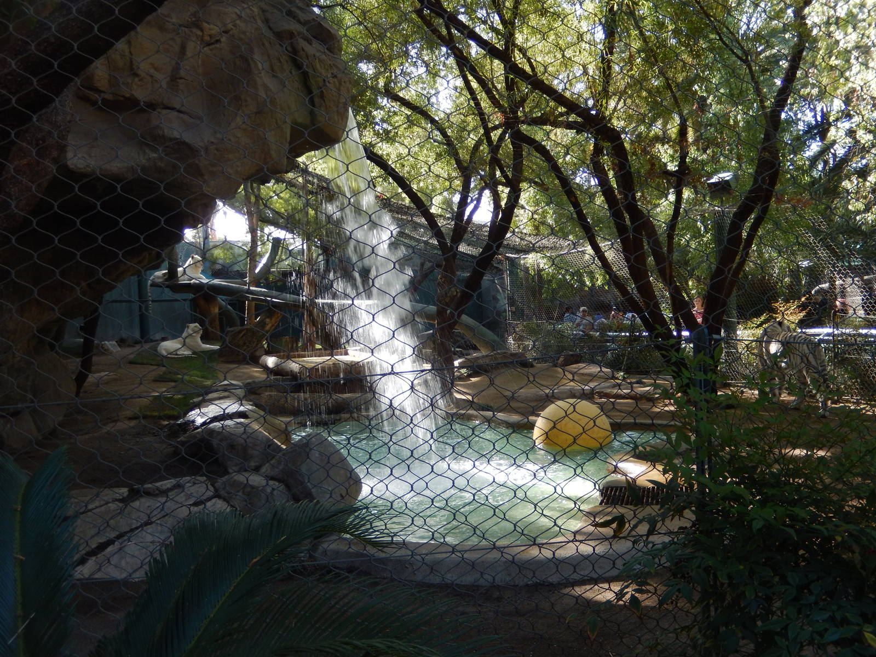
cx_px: 438
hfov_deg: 51.4
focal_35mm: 36
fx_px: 911
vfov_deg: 39.7
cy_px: 328
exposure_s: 1/80
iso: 125
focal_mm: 6.5
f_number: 4
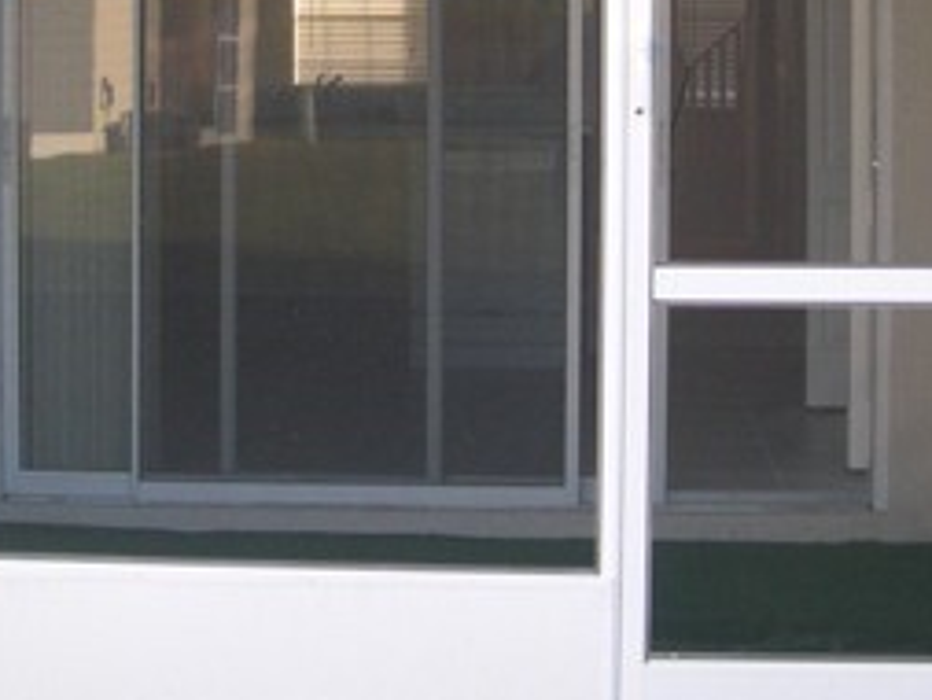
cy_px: 77
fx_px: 2586
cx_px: 239
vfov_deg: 15.2
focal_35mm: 96
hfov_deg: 20.3
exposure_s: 1/123
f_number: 2.8
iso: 100
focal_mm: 8
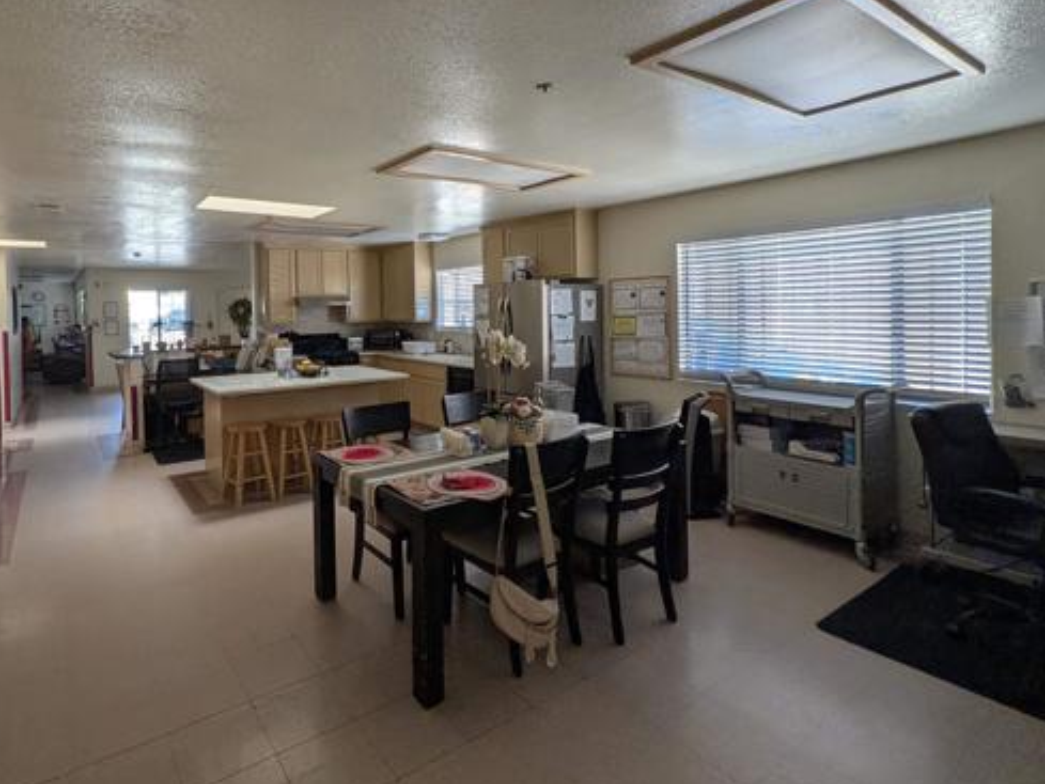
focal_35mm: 17
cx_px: 376
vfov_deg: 74.0
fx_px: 513
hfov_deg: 88.7
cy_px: 318
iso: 42
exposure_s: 1/72.6
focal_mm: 1.54
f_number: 2.2
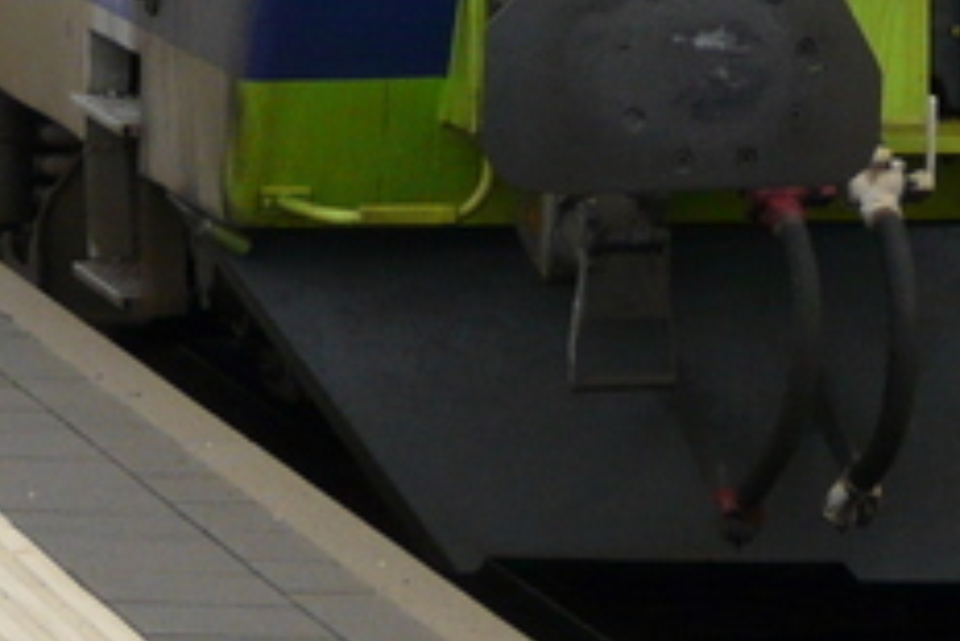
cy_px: -653
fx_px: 8245
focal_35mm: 309
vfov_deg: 4.4
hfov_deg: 6.7
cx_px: 497
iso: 125
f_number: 4
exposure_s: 1/200
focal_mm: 11.4
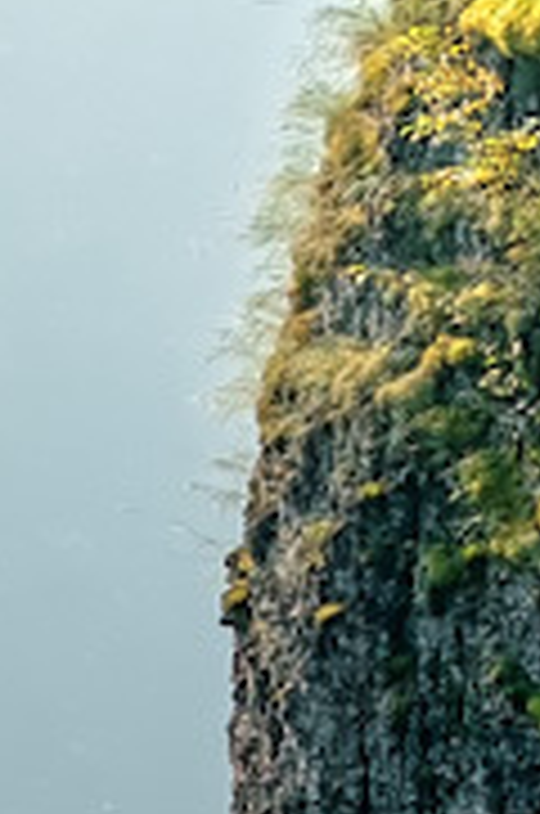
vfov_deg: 1.3
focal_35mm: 1627
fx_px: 36746
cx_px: 1544
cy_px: -987
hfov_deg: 0.8
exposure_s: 1/3200
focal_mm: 140
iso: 400
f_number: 2.8
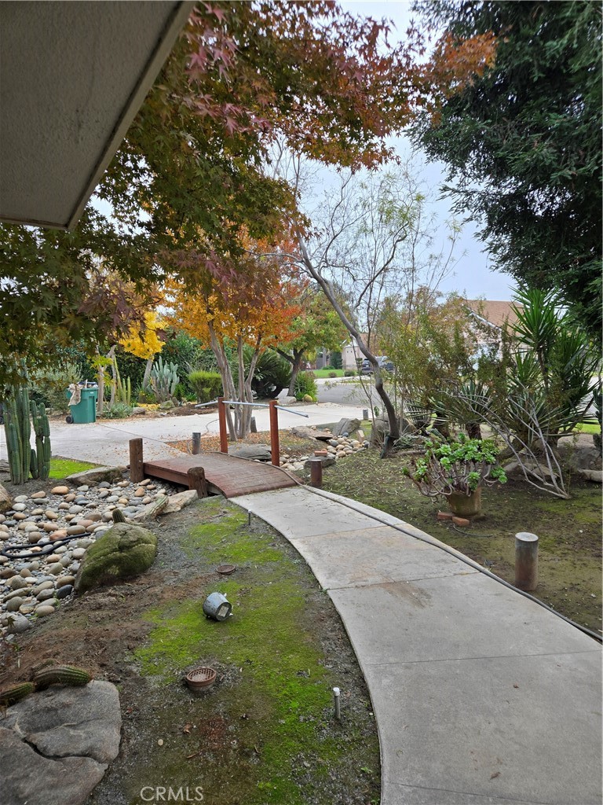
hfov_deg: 58.9
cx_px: 302
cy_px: 402
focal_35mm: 23
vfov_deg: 73.9
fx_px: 534
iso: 80
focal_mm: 5.4
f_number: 1.8
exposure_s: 1/786
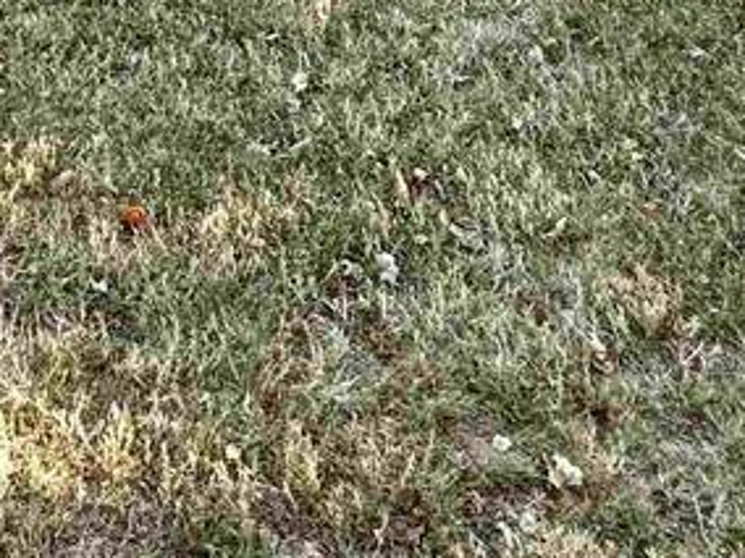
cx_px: -10
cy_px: -563
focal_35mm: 63
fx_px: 1356
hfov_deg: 28.7
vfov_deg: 17.0
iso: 40
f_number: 2.2
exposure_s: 1/107
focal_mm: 2.22
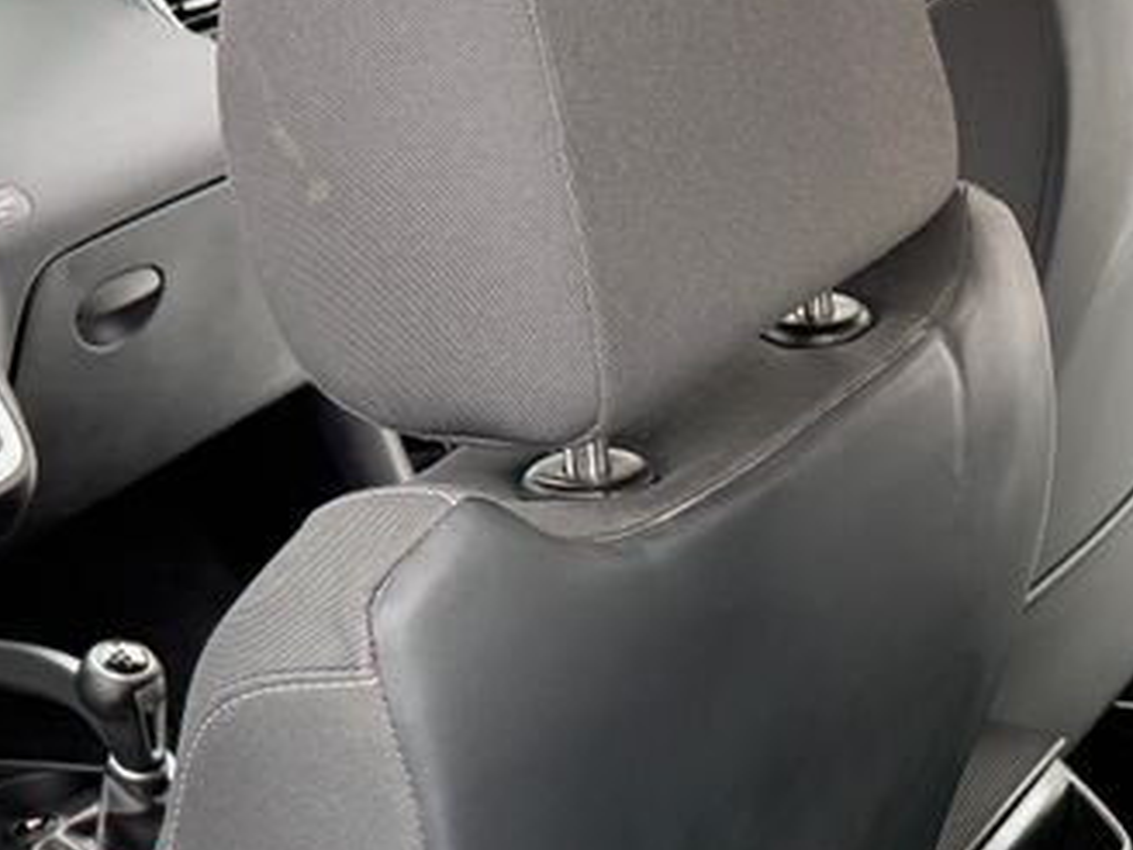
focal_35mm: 75
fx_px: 2455
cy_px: 950
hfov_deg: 23.8
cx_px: 1340
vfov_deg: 18.8
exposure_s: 1/173
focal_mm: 6.76
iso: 200
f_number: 1.78
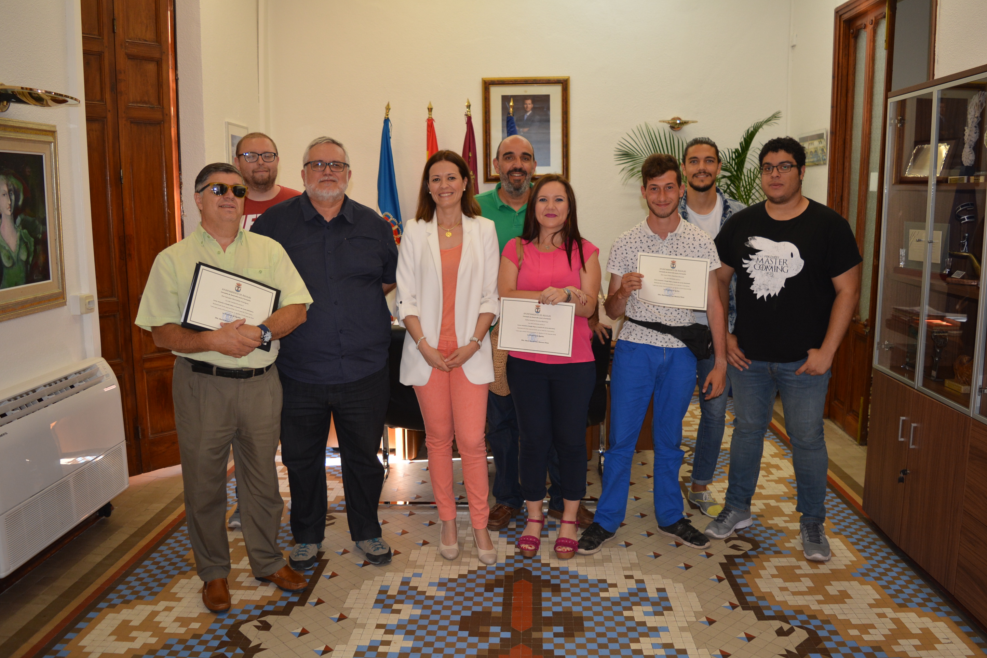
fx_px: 768
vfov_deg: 46.4
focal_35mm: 28
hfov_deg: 65.5
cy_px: 327
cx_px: 505
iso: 400
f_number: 3.5
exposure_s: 1/125
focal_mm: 18
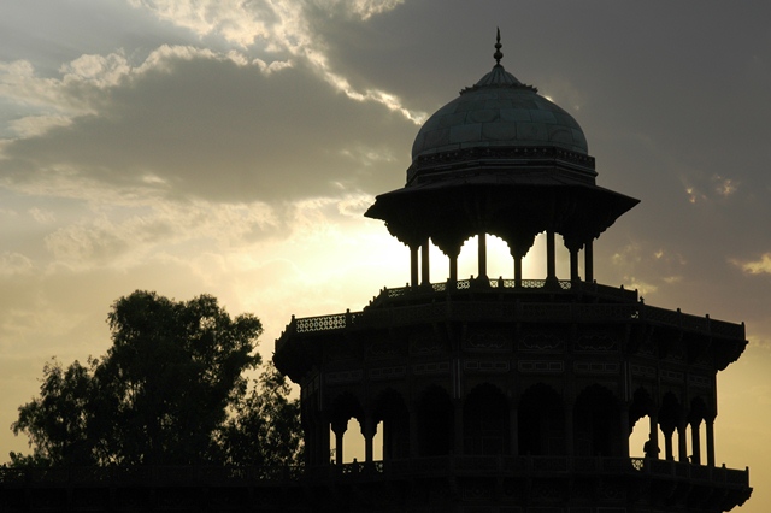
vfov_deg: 11.7
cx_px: 386
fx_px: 2504
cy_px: 256
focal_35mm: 117
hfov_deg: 17.5
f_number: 11
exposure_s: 1/500
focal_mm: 78
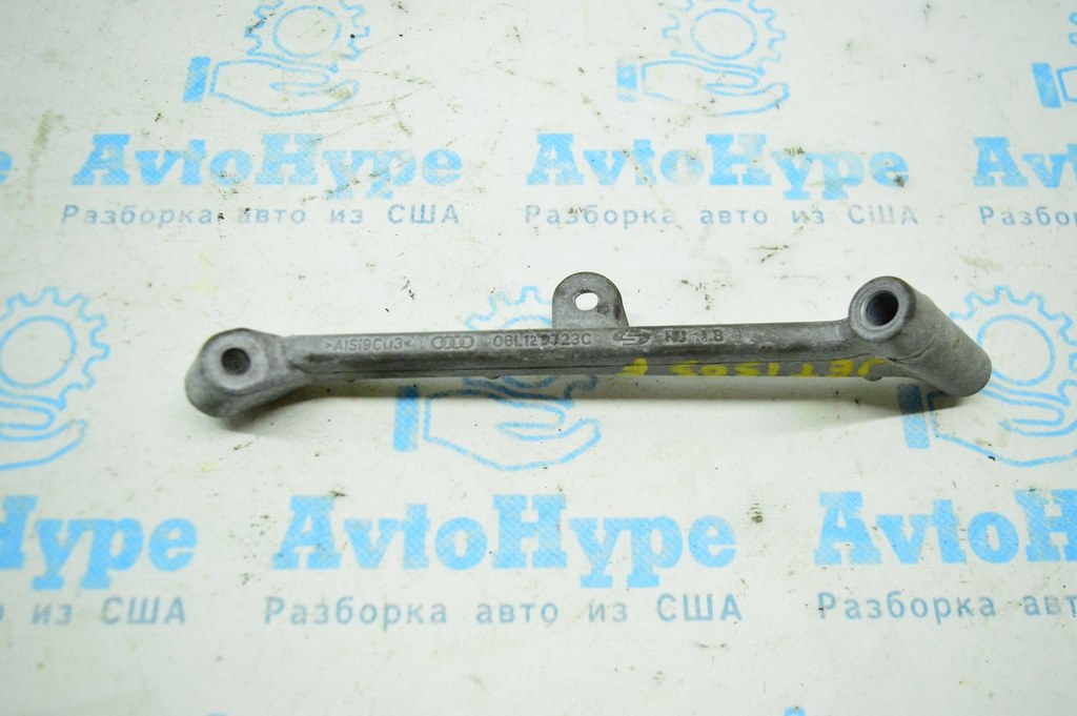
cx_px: 538
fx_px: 942
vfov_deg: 41.6
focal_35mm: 32
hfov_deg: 59.5
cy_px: 358
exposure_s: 1/640
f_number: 4
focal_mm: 21
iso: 6400
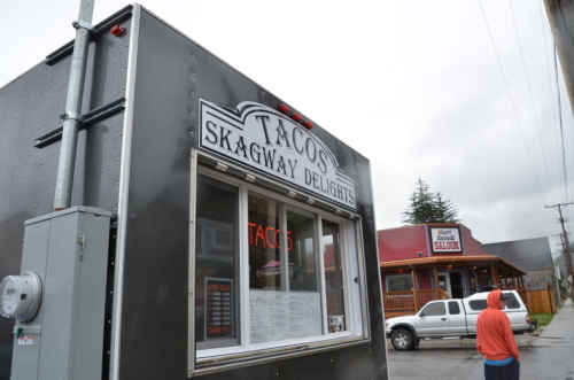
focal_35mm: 27
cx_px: 287
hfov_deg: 67.5
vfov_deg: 47.7
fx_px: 430
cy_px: 190
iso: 200
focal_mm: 18
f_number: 8
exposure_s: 1/250
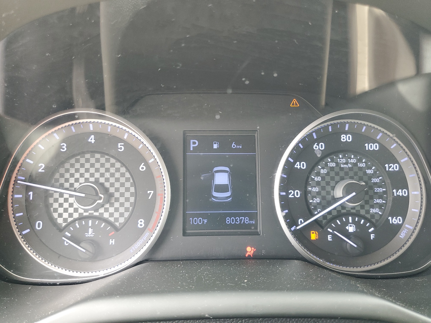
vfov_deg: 53.1
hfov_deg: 67.3
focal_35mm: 26
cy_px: 162
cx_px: 216
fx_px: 324
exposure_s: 1/60.2
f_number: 1.5
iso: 89
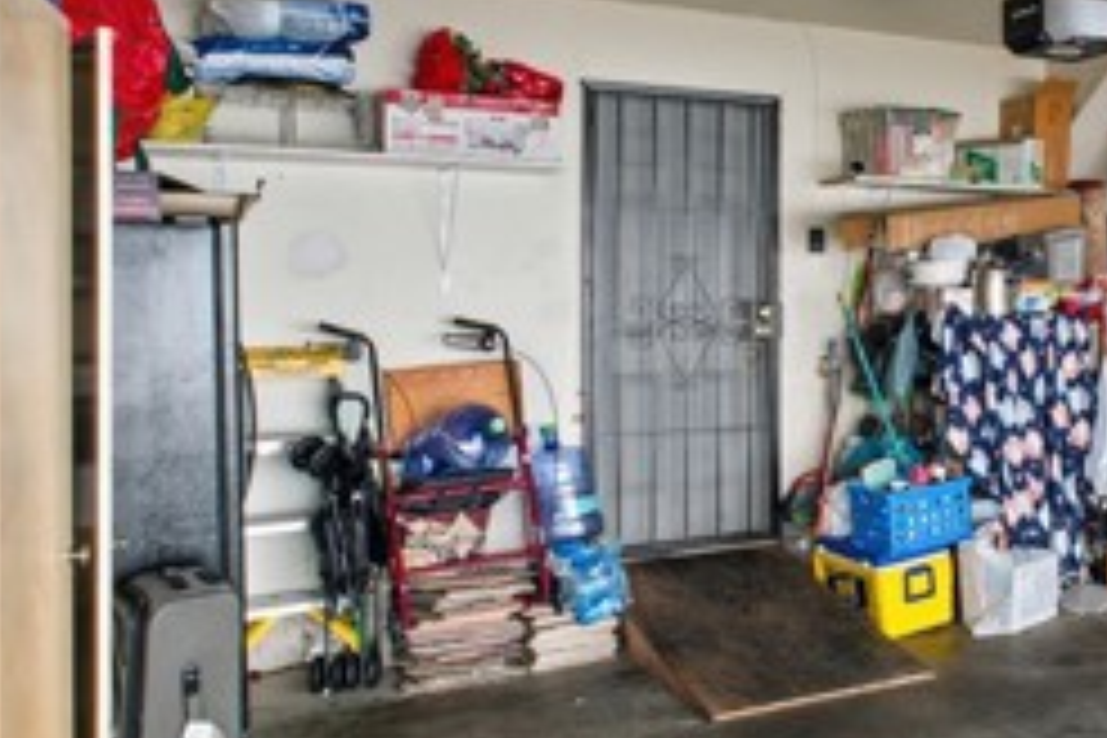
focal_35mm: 39
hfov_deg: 41.7
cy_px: 328
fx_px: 1199
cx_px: 1152
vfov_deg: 34.2
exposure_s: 1/200
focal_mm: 10
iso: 640
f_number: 9
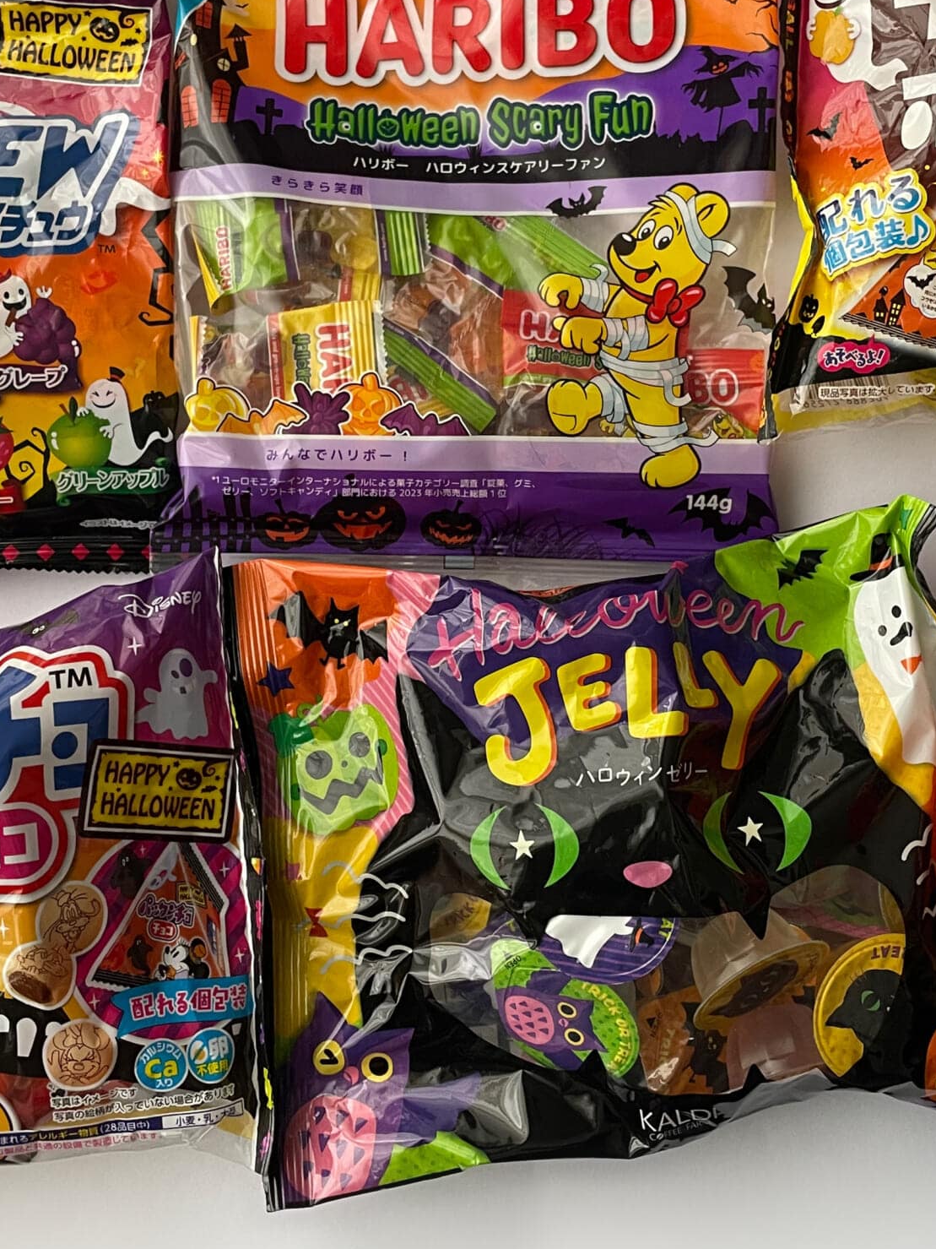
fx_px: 1623
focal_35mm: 45
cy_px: 515
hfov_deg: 32.1
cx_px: 540
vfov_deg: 41.9
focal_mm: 4.2
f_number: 1.6
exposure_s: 1/60
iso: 160
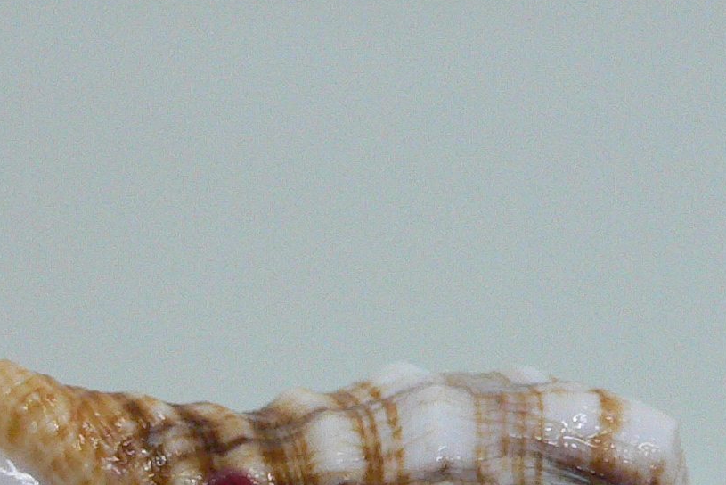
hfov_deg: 22.6
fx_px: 1816
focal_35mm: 90
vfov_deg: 14.5
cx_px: 367
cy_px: 661
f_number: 2.8
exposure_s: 1/50
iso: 200
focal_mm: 4.6
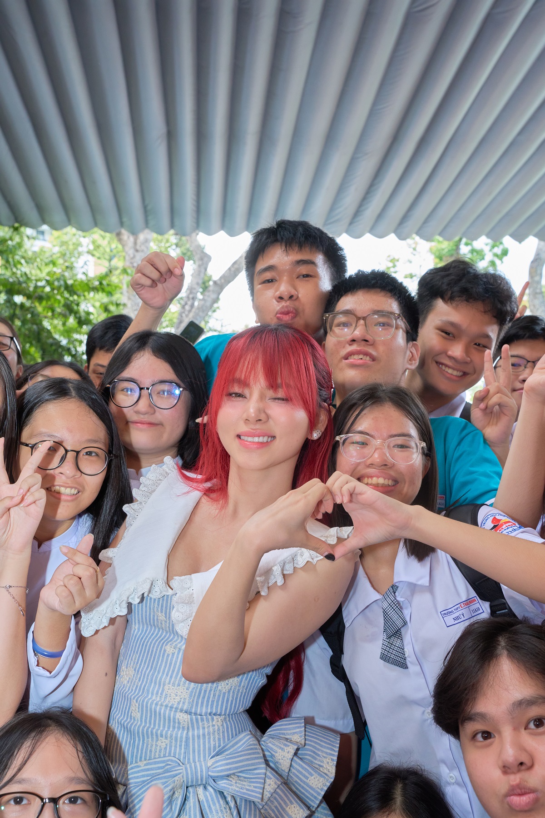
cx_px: 272
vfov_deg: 46.4
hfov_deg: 31.9
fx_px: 954
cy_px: 409
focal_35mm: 42
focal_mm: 42
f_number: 9
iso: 1250
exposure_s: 1/160
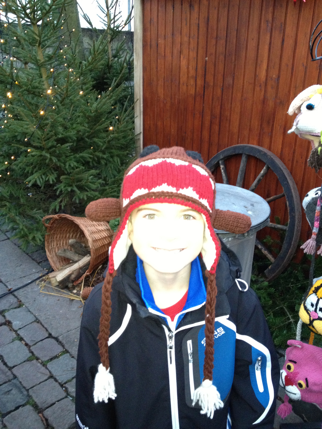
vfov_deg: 52.6
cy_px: 214
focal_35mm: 35
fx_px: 434
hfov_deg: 40.7
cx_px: 161
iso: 320
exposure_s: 1/20
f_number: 2.4
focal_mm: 4.28
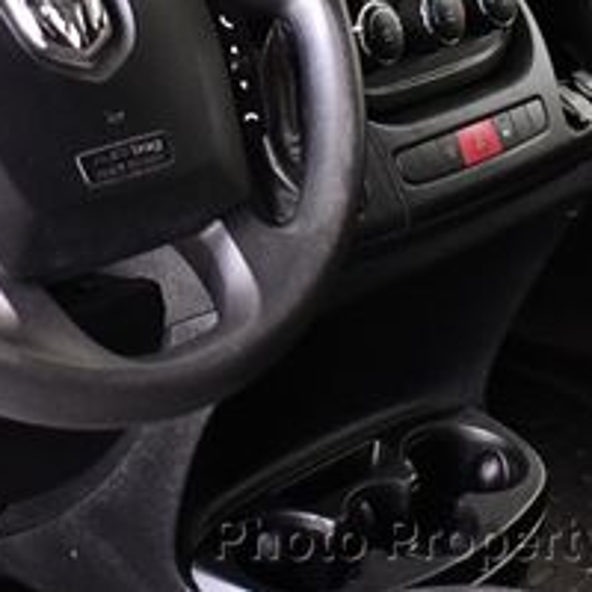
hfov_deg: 17.7
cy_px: -38
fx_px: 1896
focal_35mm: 98
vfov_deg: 17.2
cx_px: 175
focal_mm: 18
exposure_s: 1/125
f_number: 3.5
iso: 2800
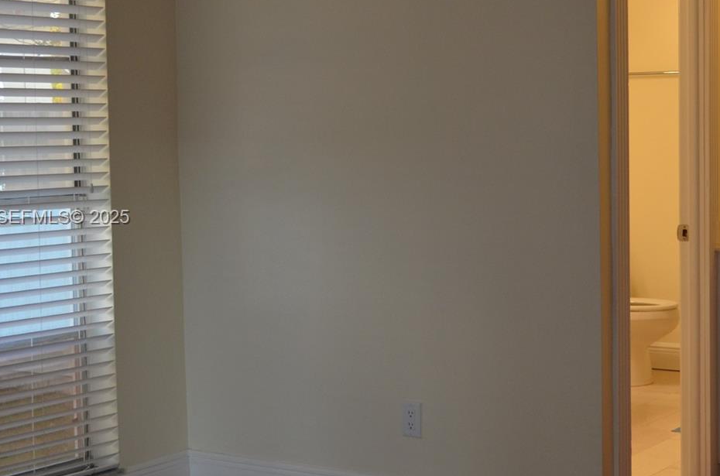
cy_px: 219
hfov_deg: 26.9
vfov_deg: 18.1
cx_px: 508
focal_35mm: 75
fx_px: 1493
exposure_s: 1/60
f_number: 4.5
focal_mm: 29
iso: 560
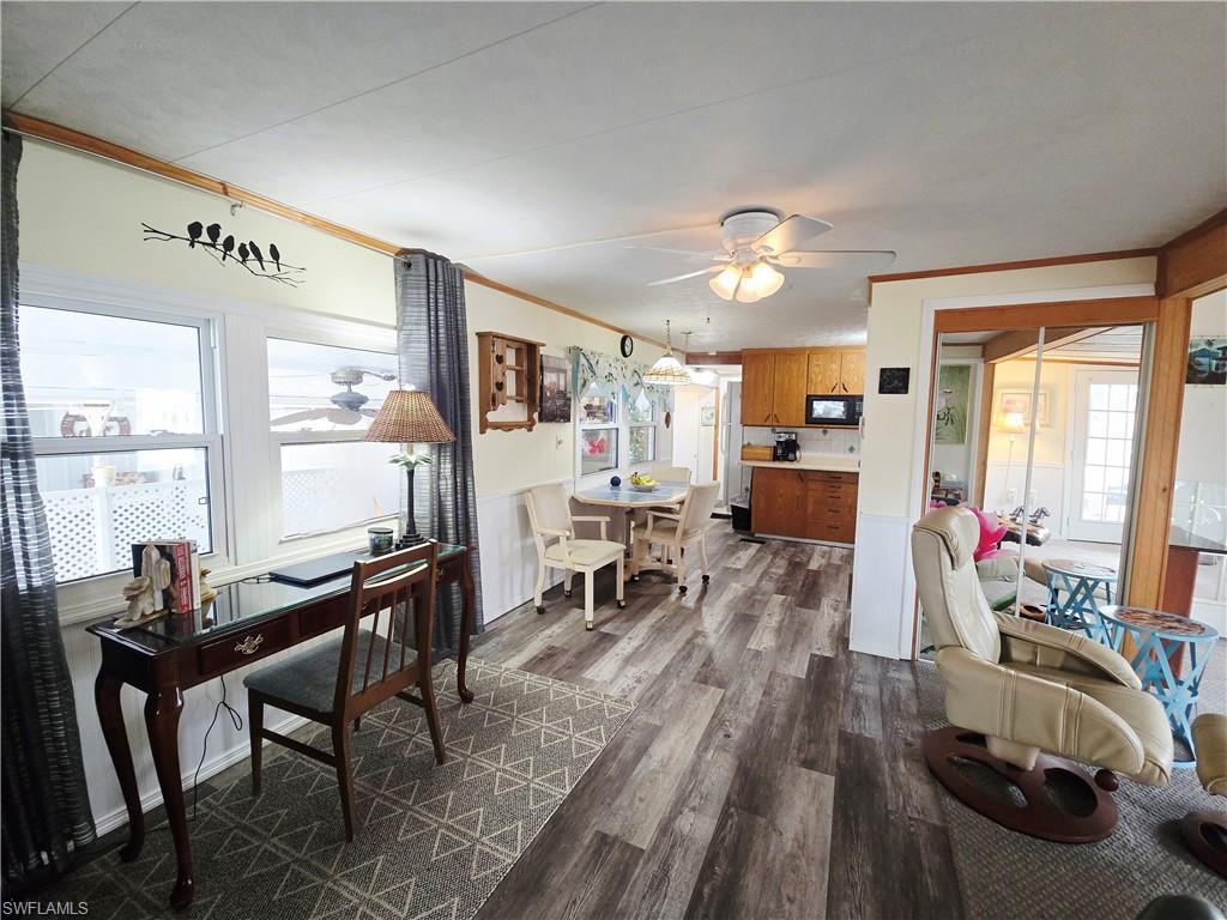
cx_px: 614
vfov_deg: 89.9
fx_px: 461
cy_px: 460
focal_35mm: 13
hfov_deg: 106.2
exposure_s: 1/60.2
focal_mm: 2.2
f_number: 2.2
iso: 200
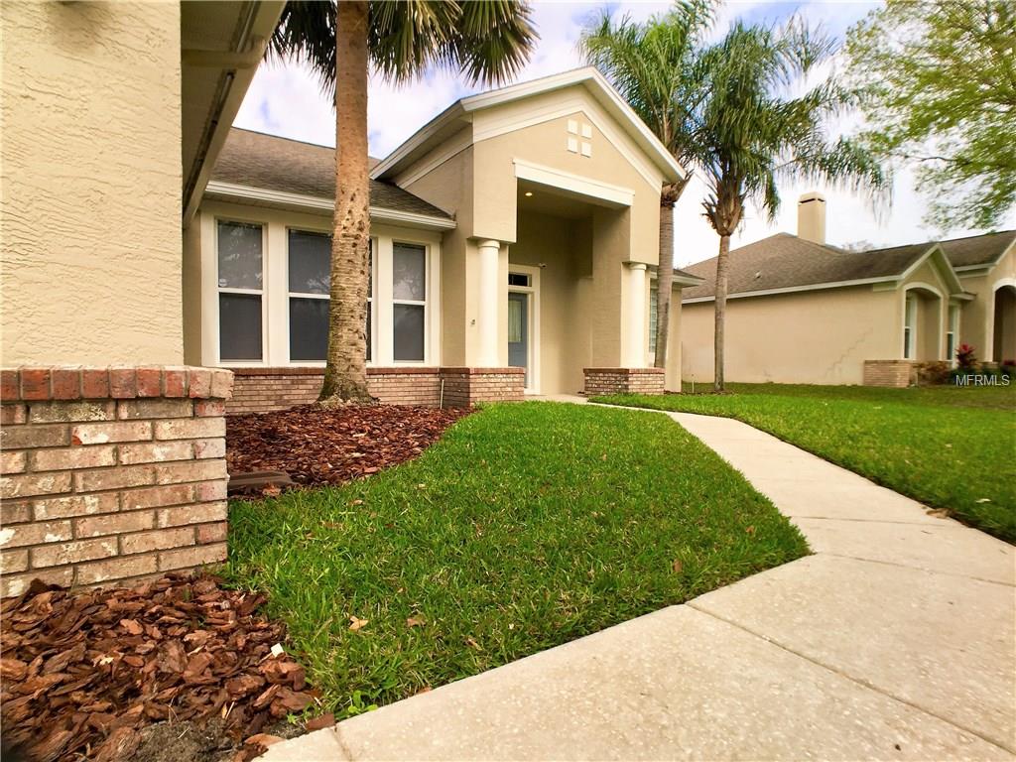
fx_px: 851
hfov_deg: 61.7
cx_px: 508
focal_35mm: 29
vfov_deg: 48.2
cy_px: 381
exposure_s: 1/1276
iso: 32
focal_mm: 4.15
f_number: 2.2
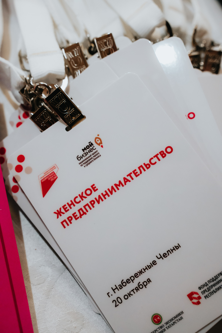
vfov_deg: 37.5
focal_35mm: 53
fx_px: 491
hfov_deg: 25.5
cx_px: 111
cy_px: 166
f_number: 5.6
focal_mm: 53
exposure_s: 1/200
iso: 8000
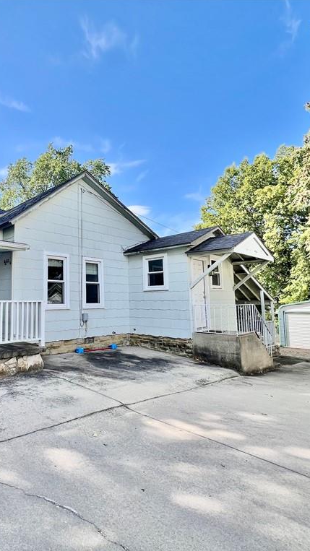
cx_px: 72
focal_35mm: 19
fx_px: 278
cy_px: 274
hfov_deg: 55.1
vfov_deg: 89.6
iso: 32
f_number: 1.8
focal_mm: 1.57
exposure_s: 1/395
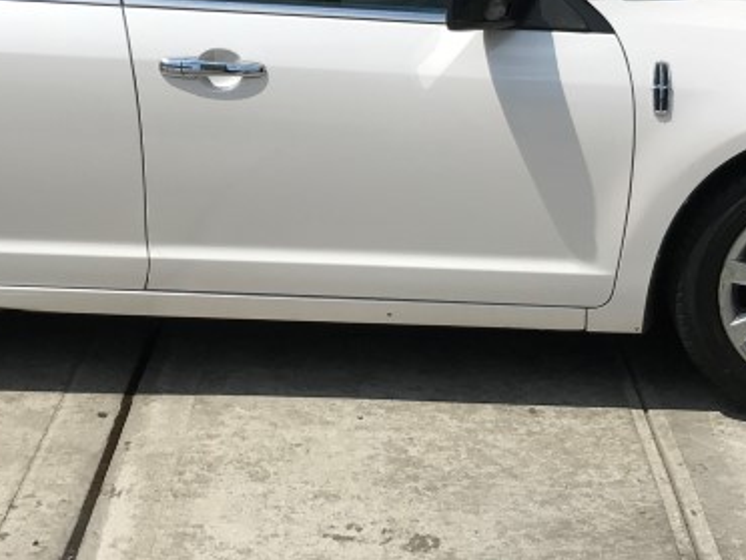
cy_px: 112
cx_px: 291
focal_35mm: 77
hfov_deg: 25.3
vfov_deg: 19.0
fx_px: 1659
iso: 20
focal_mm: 3.99
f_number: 1.8
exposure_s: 1/4566
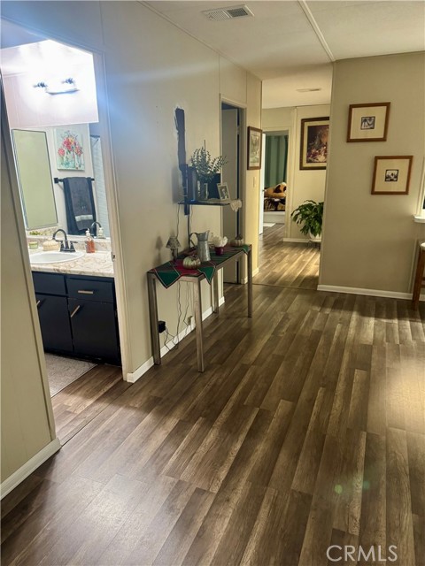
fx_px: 393
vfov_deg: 71.6
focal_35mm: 24
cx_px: 212
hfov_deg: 56.8
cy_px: 283
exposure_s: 1/60
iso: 500
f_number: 1.78
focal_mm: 6.76
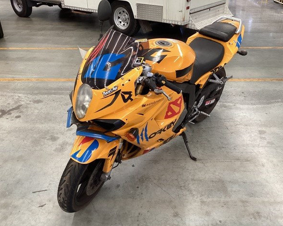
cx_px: 146
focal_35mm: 33
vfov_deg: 44.5
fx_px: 276
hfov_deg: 54.2
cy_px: 113
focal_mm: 3.3
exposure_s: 1/60
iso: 125
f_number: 2.4
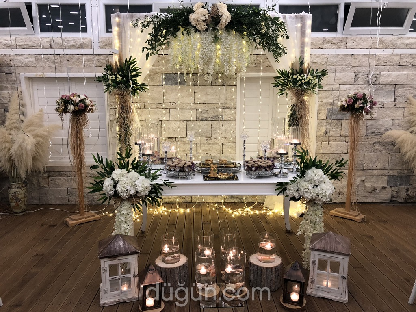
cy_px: 156
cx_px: 208
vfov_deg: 48.2
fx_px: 349
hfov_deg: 61.7
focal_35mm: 29
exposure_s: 1/17
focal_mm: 3.99
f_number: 1.8
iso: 50
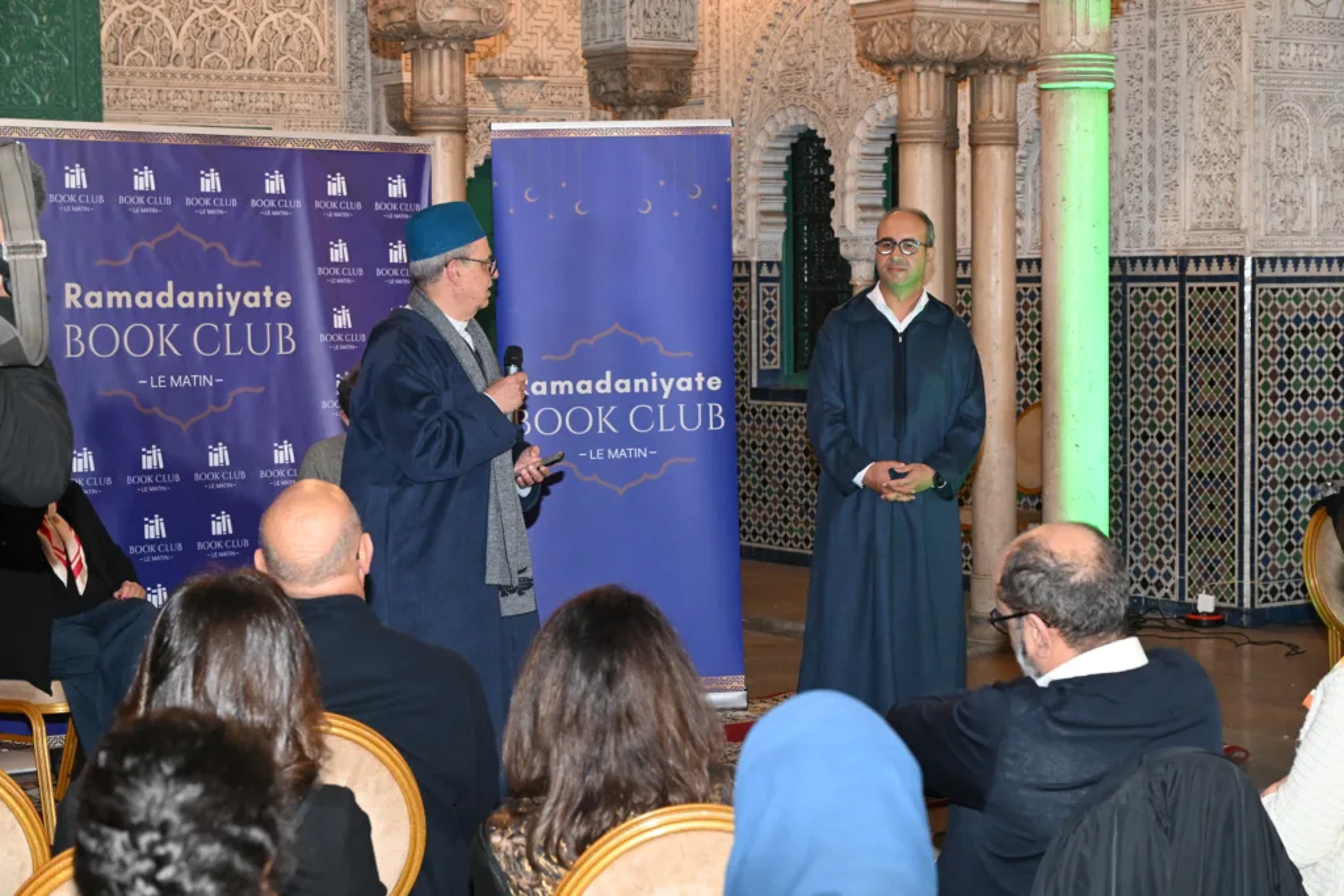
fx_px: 2576
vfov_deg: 19.7
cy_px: 448
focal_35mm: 69
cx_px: 672
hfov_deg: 29.2
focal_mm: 69
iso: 3200
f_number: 8
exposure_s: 1/60
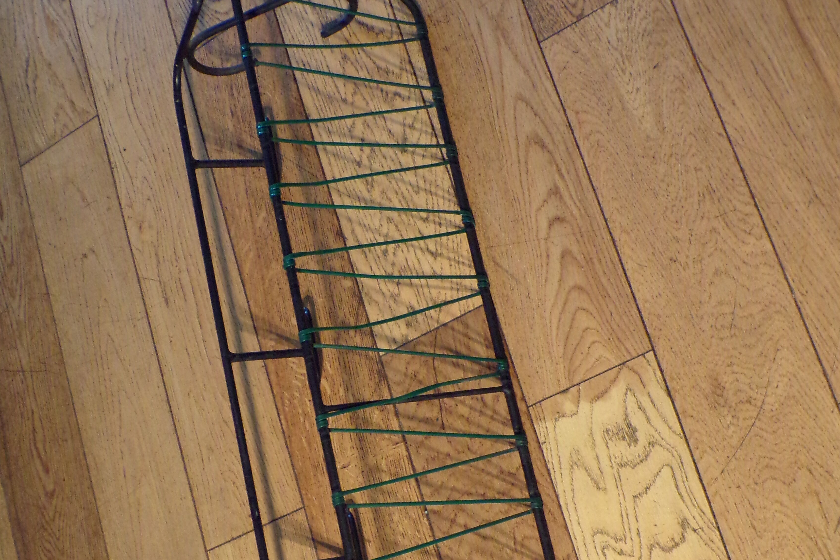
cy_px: 420
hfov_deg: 38.2
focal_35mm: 52
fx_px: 1213
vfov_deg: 25.7
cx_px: 419
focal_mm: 6.6
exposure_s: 1/17
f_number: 3.3
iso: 492
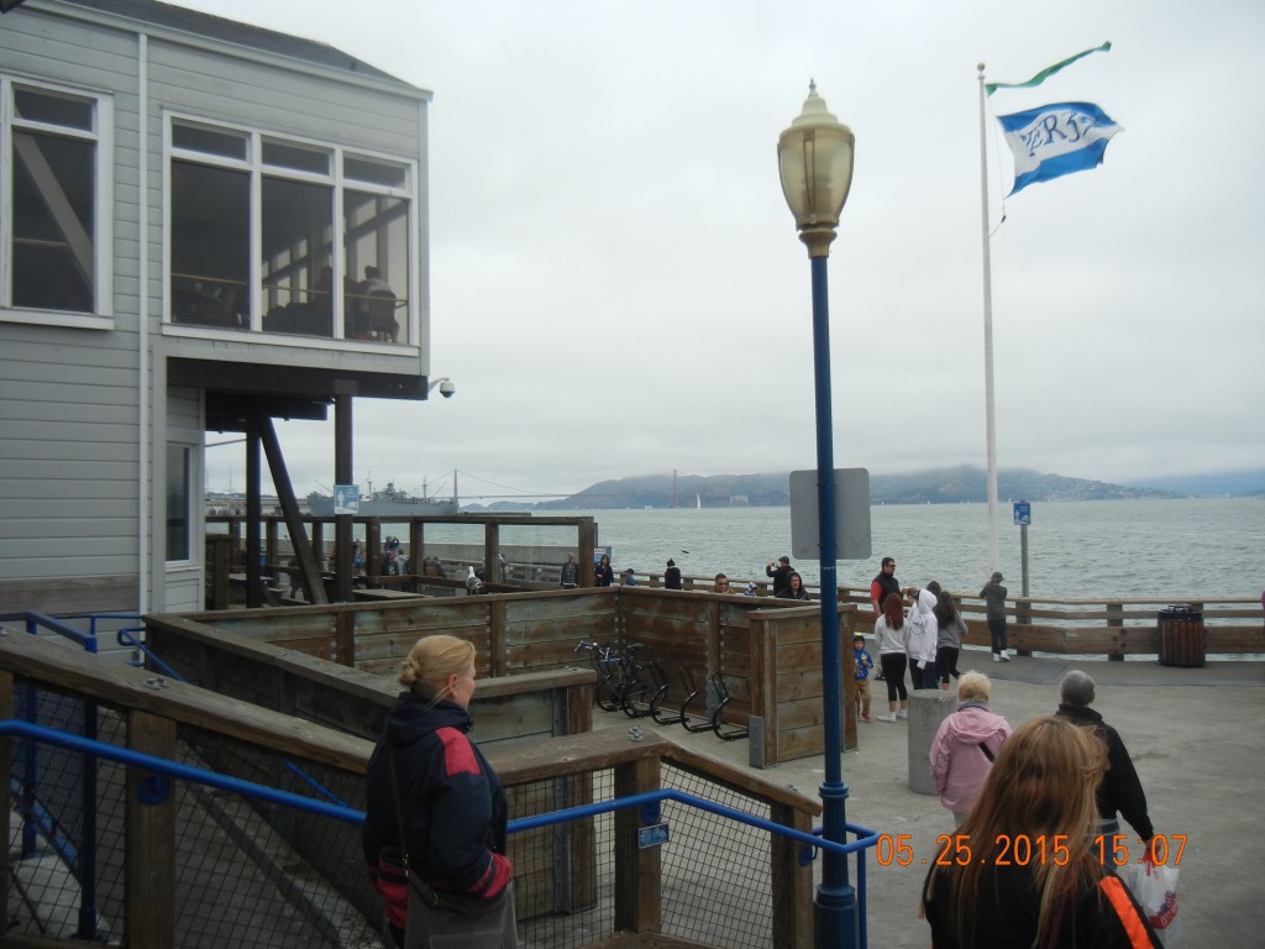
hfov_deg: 60.0
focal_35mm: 30
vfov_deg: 46.8
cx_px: 632
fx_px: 1096
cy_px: 474
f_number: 7
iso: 160
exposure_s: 1/480
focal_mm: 5.4
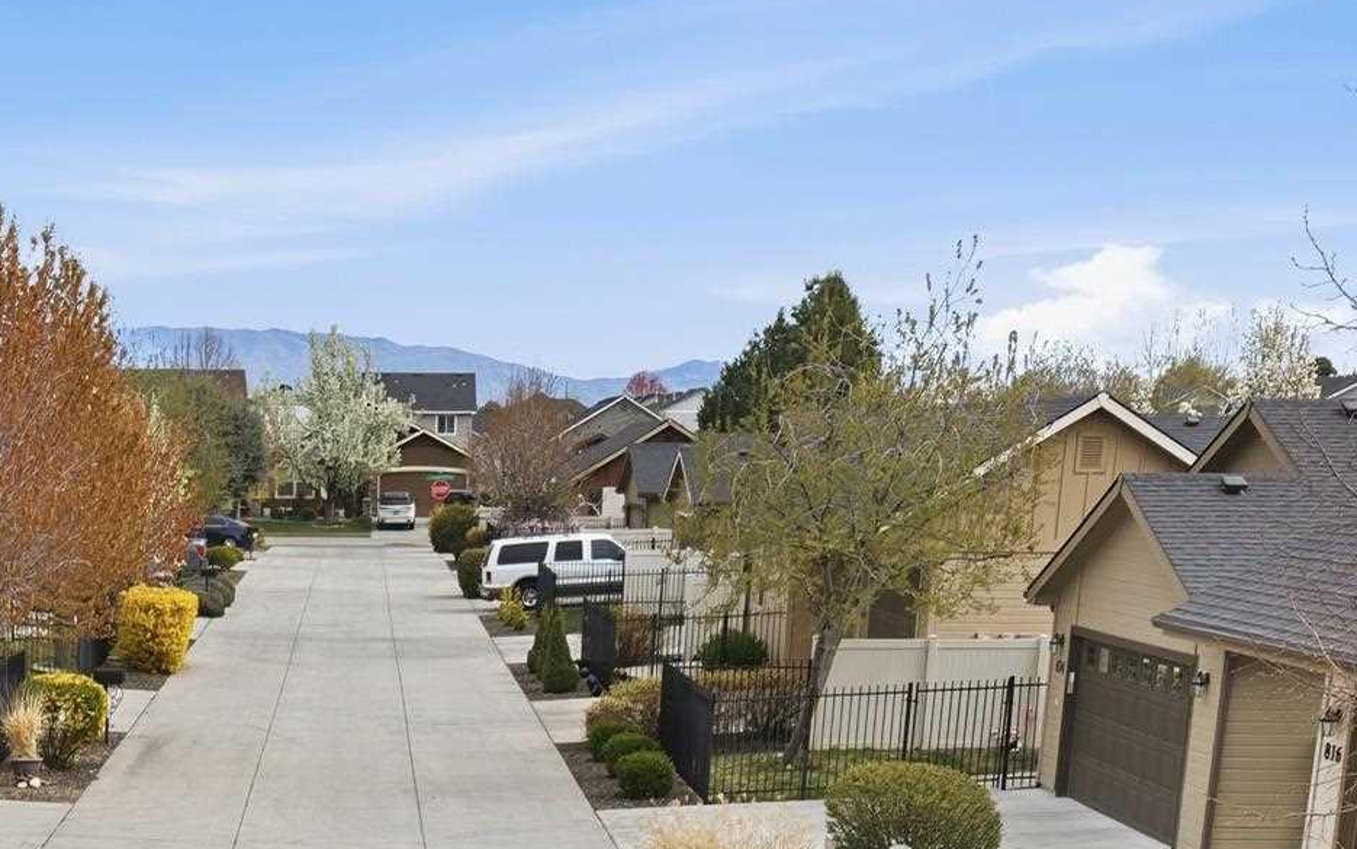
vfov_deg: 17.4
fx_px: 2516
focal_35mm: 68
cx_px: 292
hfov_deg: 29.6
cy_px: 1250
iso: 150
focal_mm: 8.7
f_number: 1.8
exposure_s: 1/3200
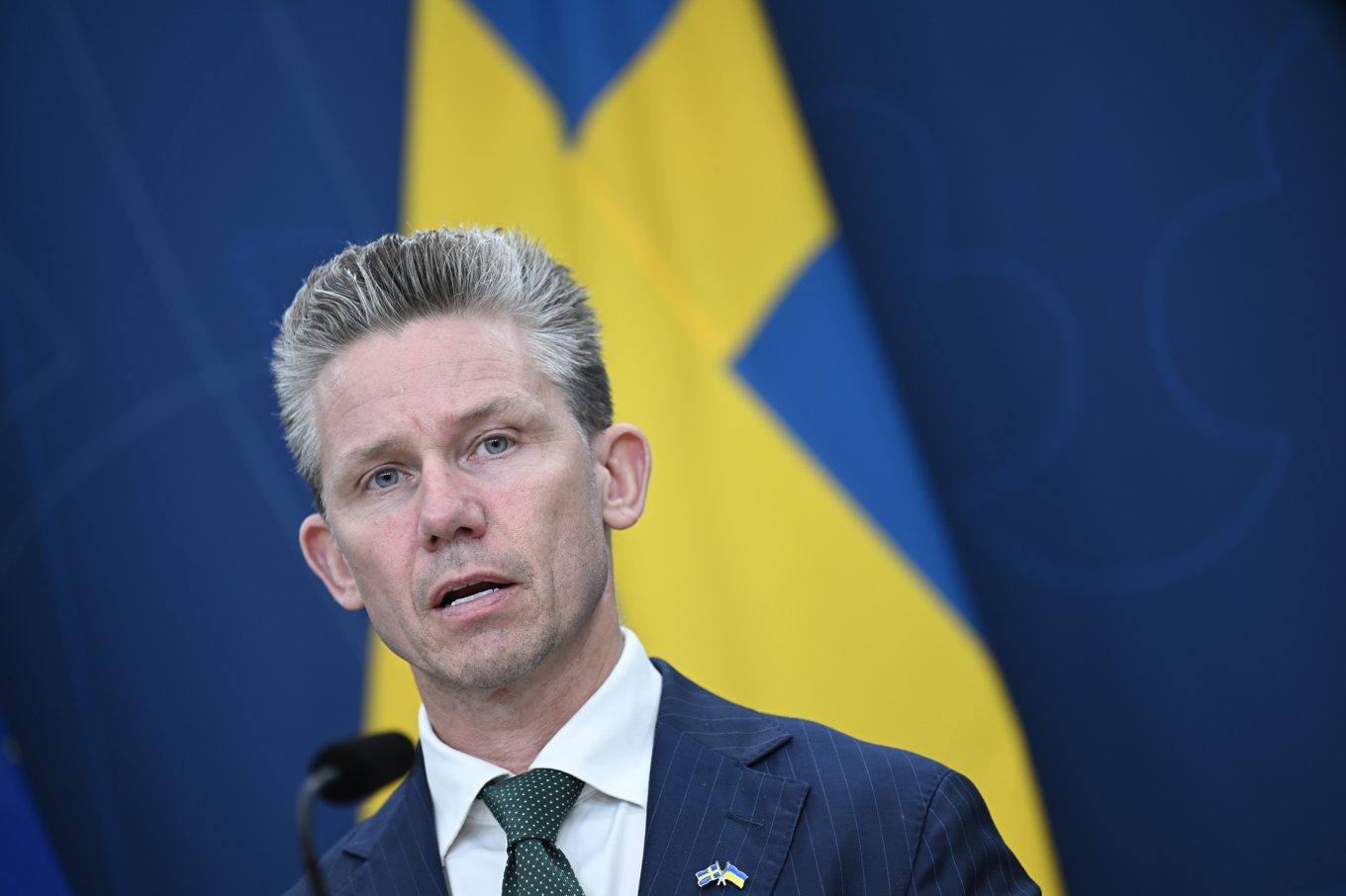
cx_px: 673
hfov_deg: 10.3
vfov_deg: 6.9
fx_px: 7476
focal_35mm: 200
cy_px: 448
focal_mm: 200
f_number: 2.8
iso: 800
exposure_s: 1/250
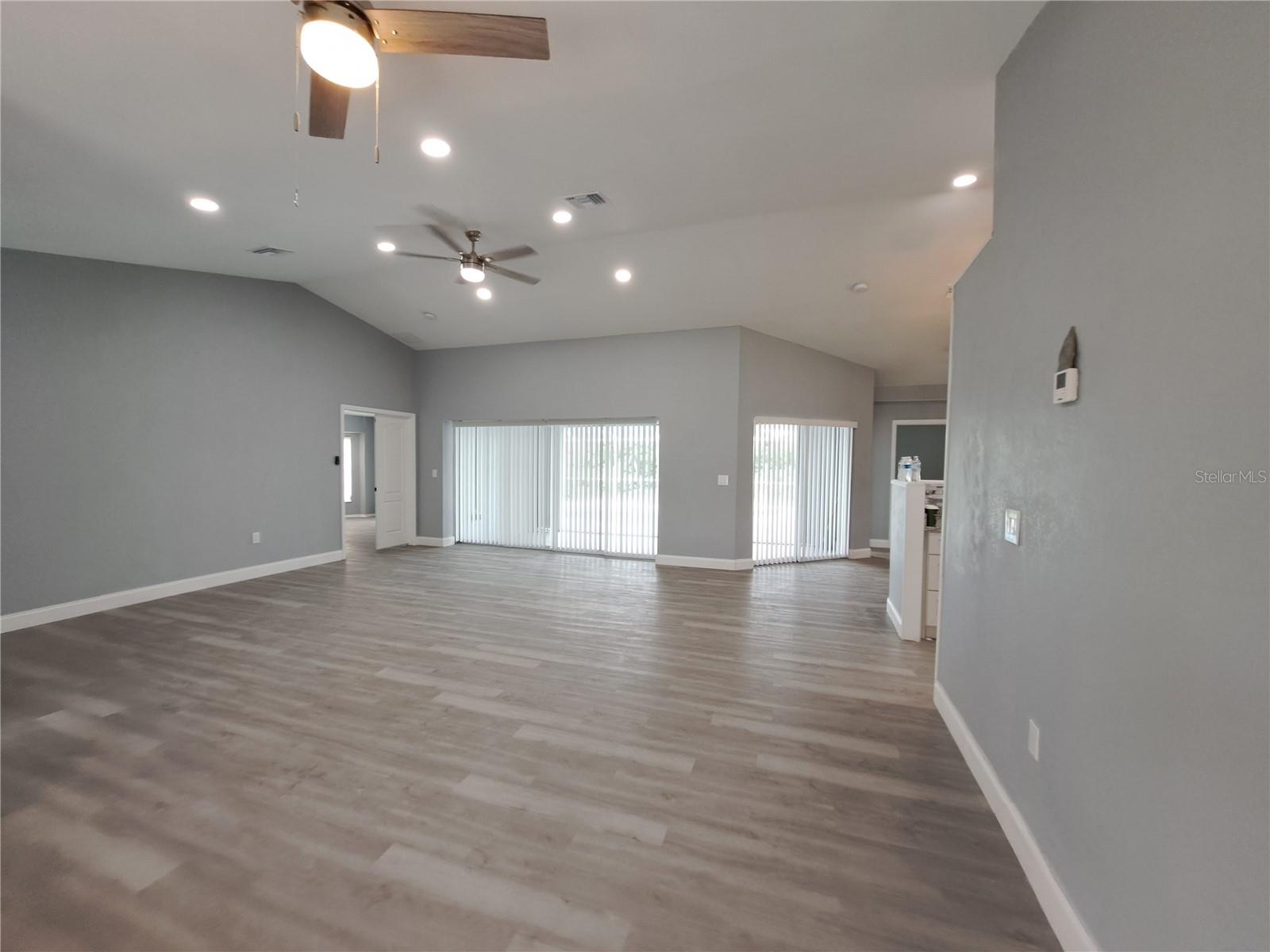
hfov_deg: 106.2
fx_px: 477
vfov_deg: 89.9
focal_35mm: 13
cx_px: 635
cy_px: 476
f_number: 2.2
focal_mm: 1.74
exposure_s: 1/40
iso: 100
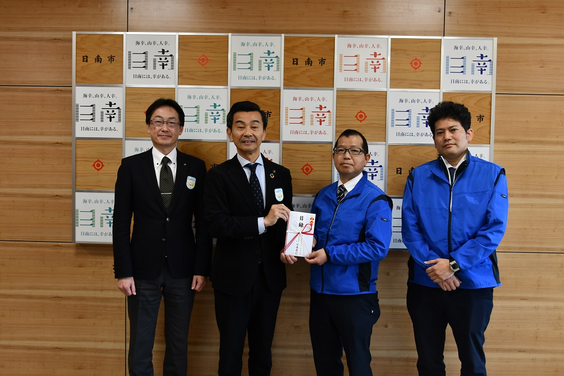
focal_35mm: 39
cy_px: 188
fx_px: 611
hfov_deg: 49.6
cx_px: 282
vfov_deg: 34.2
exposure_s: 1/125
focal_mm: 26
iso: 400
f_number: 5.6
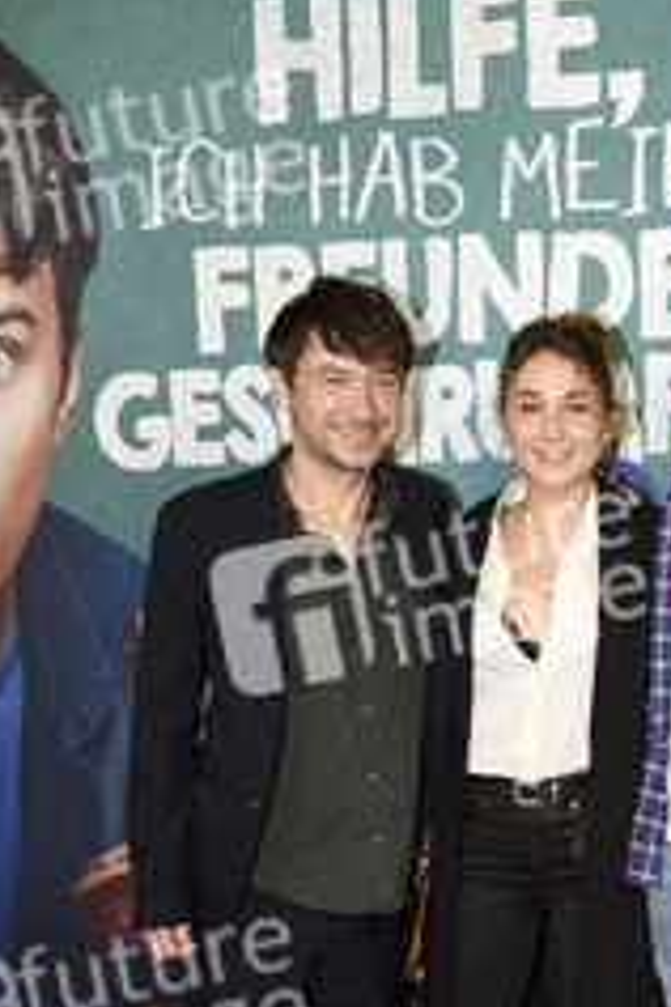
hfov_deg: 24.6
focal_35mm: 54
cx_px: 552
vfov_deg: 35.7
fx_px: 1510
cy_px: 807
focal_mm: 32
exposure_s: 1/125
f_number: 6.3
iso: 640
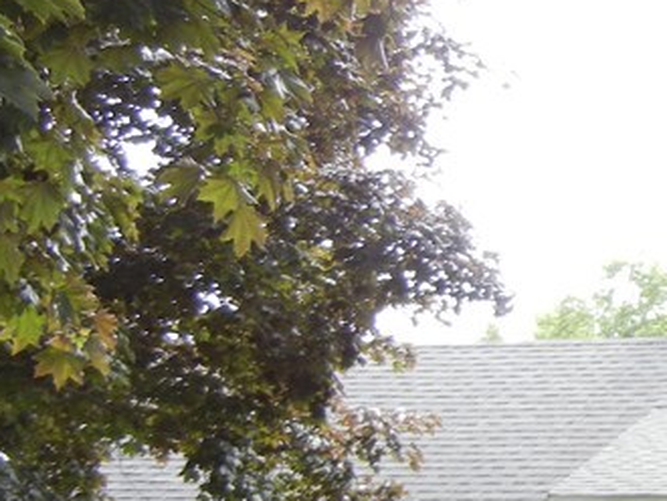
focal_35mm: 93
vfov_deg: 15.8
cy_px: 394
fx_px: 1793
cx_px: 1023
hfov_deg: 18.5
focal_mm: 5.4
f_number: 3.5
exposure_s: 1/206
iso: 160
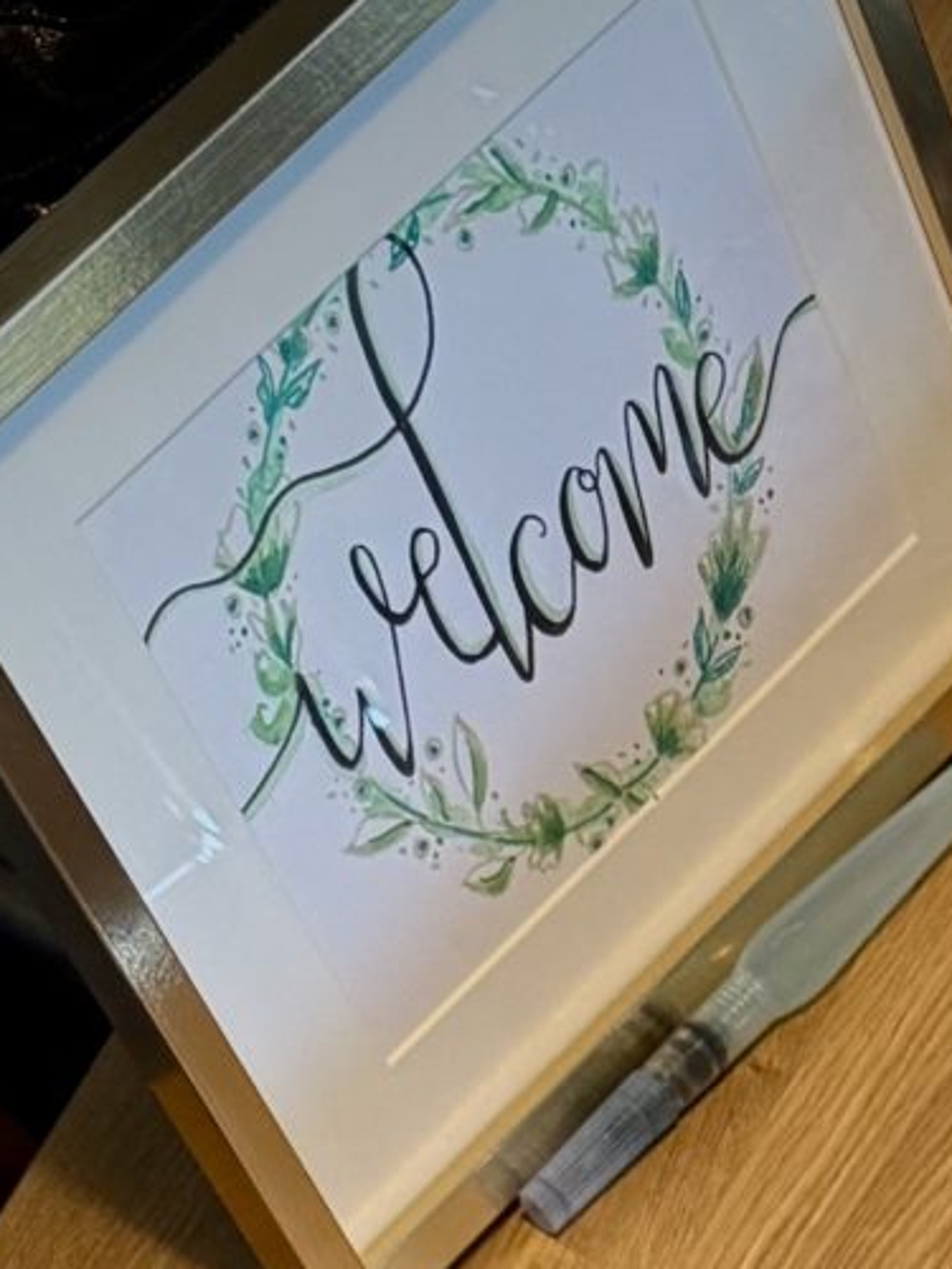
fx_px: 4510
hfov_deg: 11.3
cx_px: 1678
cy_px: 3157
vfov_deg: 12.3
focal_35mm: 123
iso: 200
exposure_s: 1/50
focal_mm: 6.76
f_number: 1.78
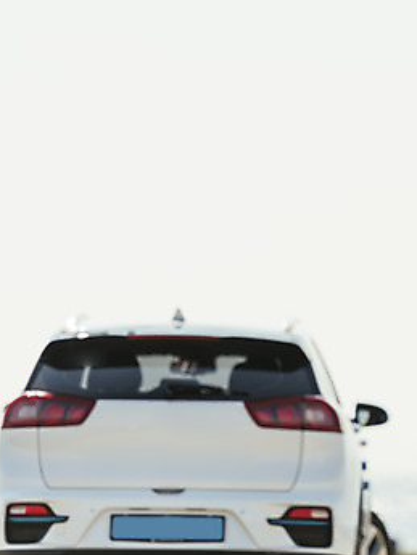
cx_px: 418
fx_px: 4960
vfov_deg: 6.4
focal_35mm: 309
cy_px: 278
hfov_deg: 4.8
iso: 100
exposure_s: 1/5000
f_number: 2.8
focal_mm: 185
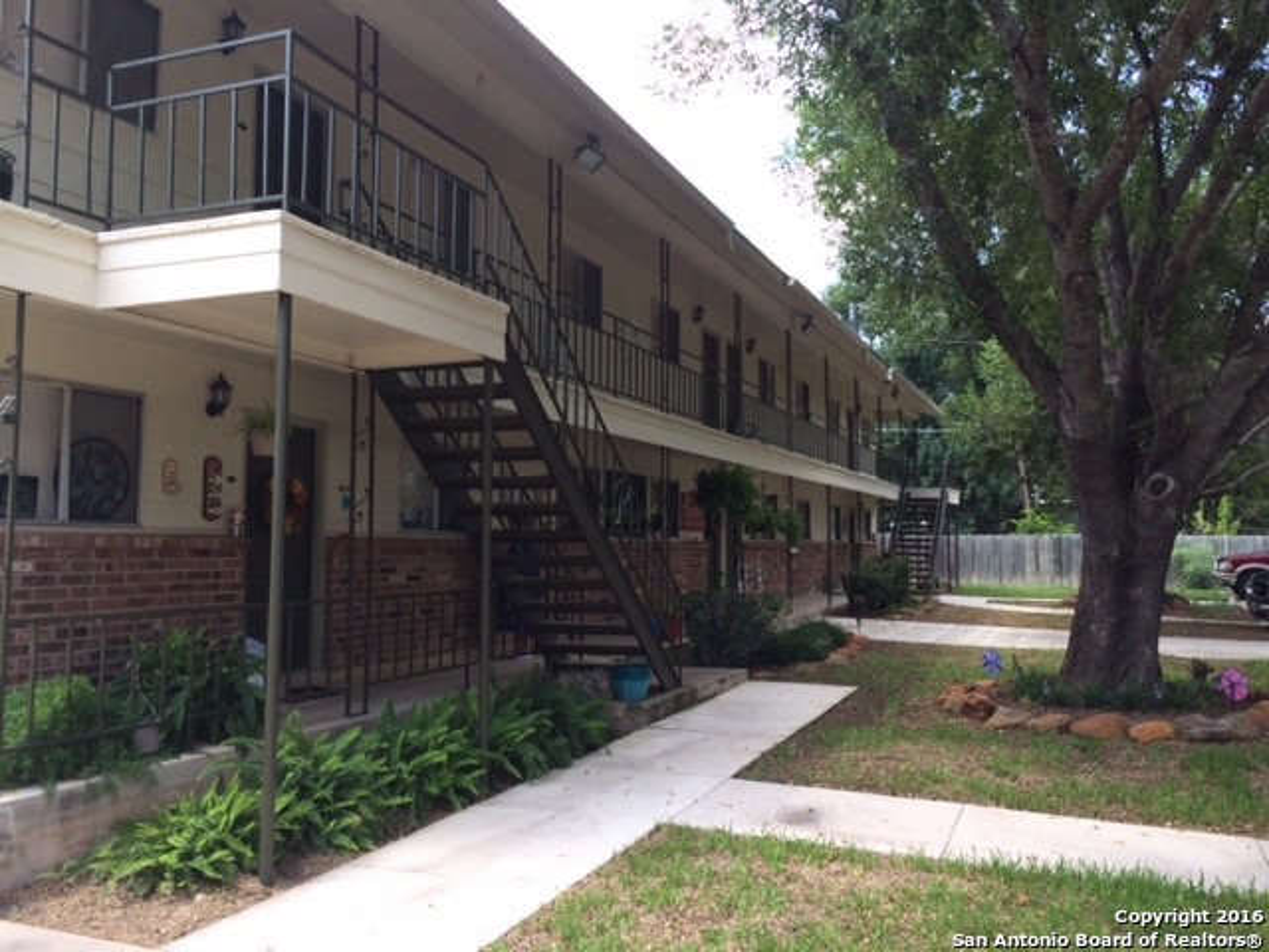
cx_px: 634
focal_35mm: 29
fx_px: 1063
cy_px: 476
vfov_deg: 48.2
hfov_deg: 61.7
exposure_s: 1/631
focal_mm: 4.15
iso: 32
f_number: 2.2
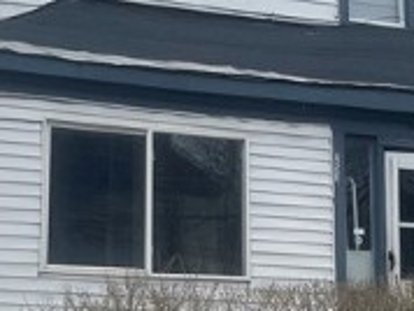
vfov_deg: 13.3
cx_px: 167
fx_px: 1341
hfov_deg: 17.5
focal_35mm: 112
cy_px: 135
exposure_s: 1/1647
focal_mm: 5.1
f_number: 1.6
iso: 50
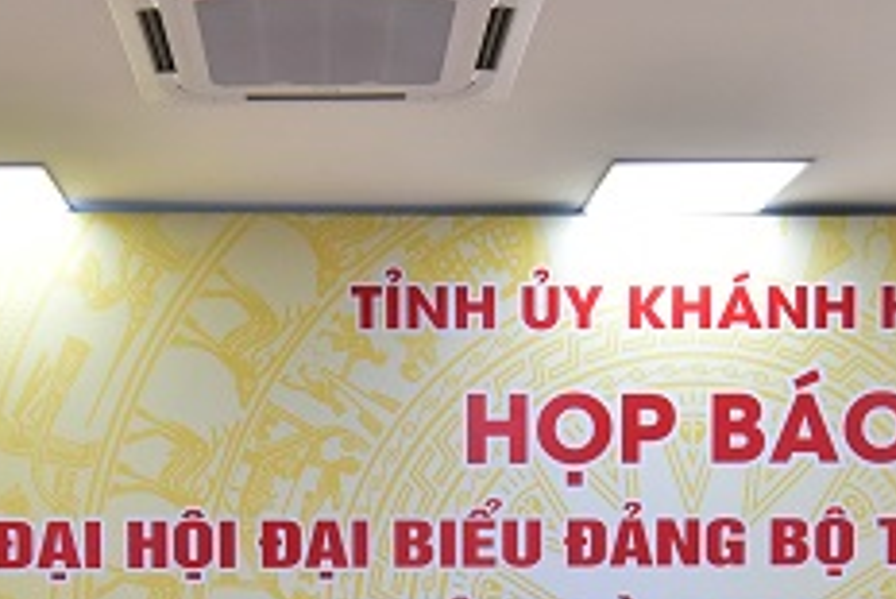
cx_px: 294
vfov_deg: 20.8
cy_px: 669
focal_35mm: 62
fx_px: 1544
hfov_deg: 32.1
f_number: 9
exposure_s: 1/100
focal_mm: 24
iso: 3200
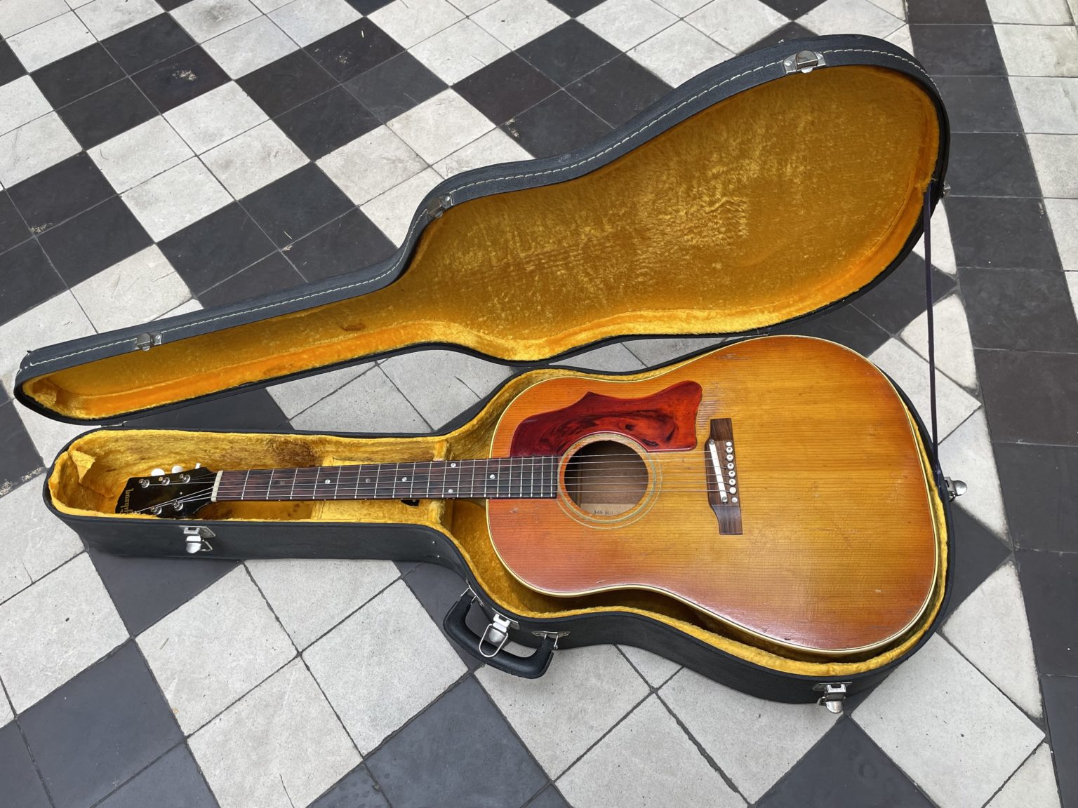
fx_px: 810
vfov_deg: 53.1
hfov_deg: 67.3
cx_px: 539
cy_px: 404
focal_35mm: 26
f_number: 1.6
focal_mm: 4.2
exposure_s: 1/100
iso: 64
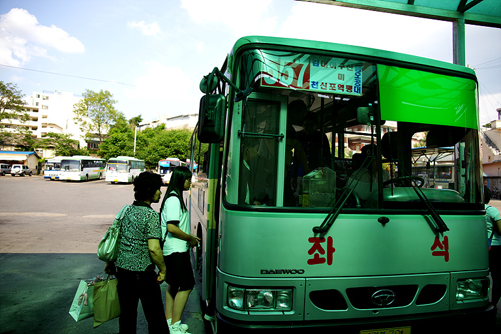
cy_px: 167
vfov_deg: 53.1
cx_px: 250
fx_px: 334
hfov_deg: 73.7
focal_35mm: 24
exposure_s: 1/640
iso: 100
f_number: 3.2
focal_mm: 24
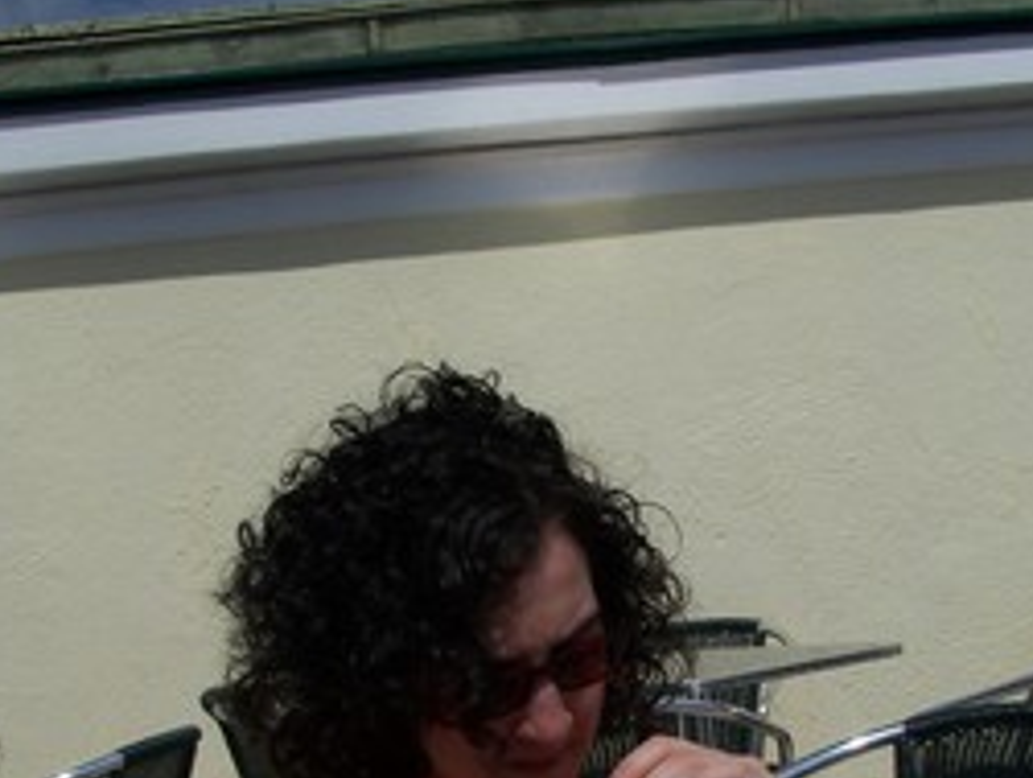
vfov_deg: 21.2
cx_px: 543
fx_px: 2032
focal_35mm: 68
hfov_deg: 28.5
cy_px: 687
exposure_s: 1/1600
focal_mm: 6.3
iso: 80
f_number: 5.6
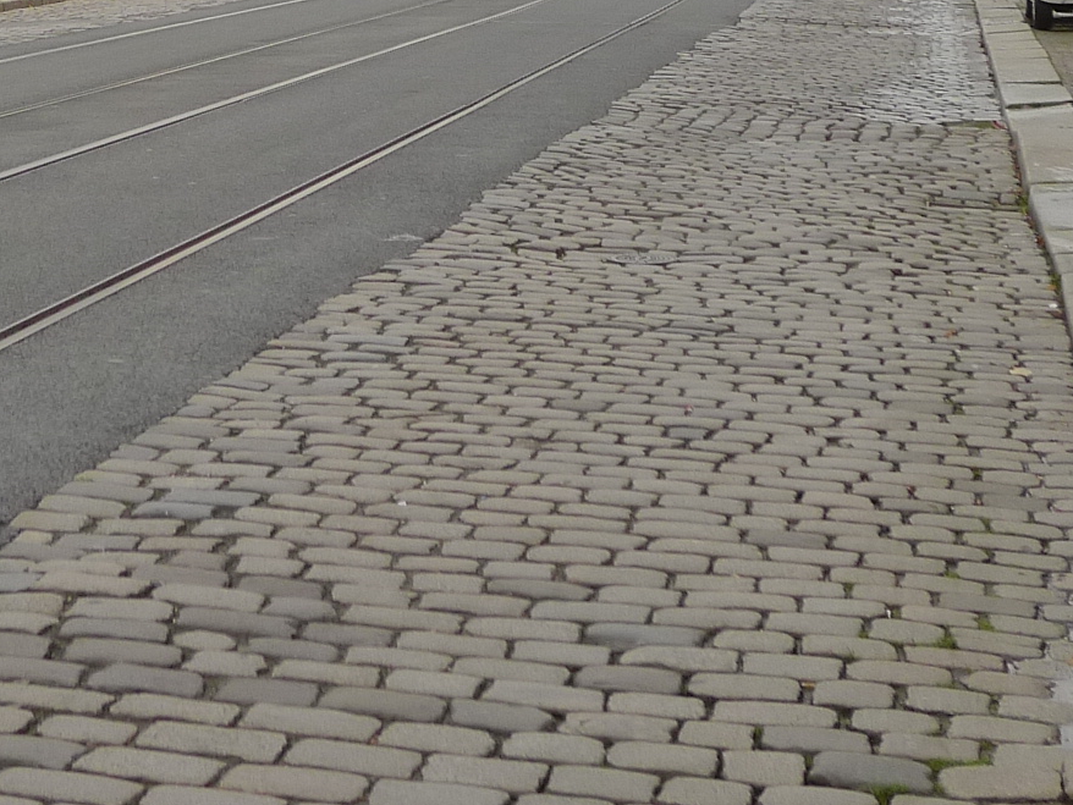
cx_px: 302
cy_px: -126
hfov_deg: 19.2
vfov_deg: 14.1
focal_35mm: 102
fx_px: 3163
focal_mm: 7.5
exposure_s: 1/400
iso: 125
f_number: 3.5
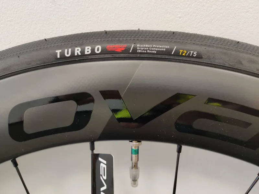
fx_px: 202
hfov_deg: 65.3
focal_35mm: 27
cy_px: 97
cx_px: 130
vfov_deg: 51.4
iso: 400
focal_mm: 4.75
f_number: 1.65
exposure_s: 1/50
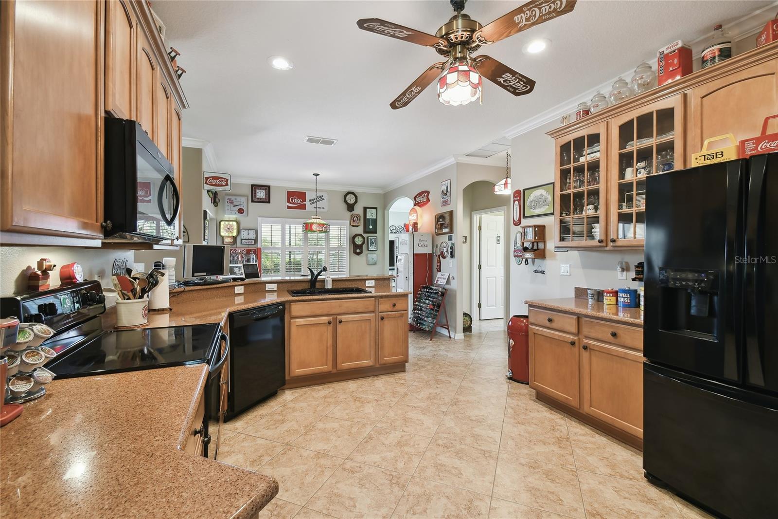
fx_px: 324
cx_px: 389
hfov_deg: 100.4
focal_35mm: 15
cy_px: 260
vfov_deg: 77.3
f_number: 7.1
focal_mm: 10
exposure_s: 1/3.33
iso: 100
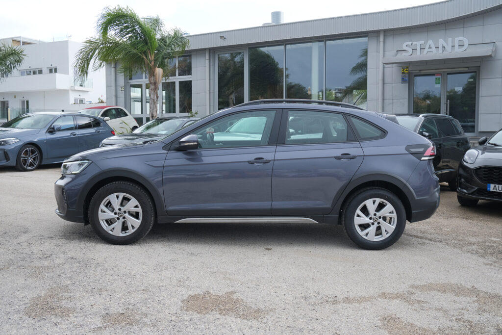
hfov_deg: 57.2
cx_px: 251
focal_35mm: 33
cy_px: 168
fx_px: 460
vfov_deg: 40.0
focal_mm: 22.1
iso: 400
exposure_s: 1/100
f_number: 9
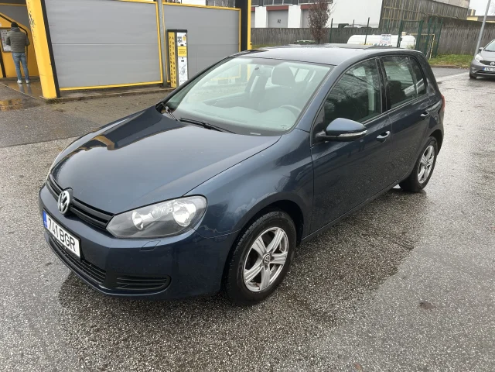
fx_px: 372
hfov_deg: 67.3
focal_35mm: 26
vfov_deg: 53.1
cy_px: 186
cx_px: 248
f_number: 1.5
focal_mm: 5.7
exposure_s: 1/121
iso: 50
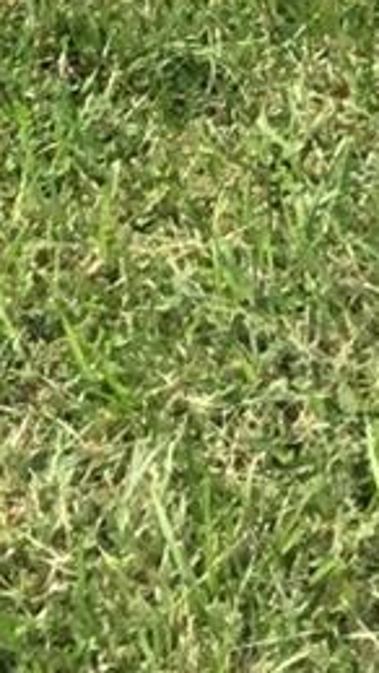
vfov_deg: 9.0
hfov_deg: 6.0
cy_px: -1281
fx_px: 3567
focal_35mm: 200
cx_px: -231
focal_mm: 3.3
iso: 25
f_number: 2.4
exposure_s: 1/471
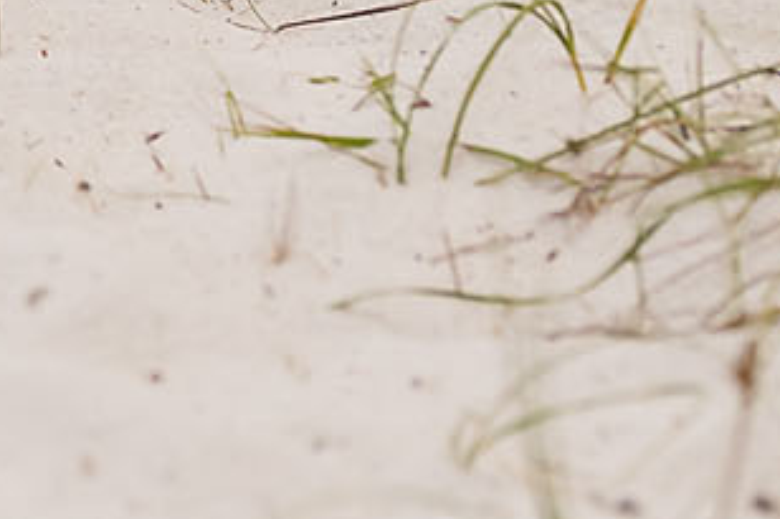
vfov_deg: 3.3
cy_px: -709
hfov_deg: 4.9
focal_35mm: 414
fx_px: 8965
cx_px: -848
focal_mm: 85
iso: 500
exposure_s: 1/1250
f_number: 3.2
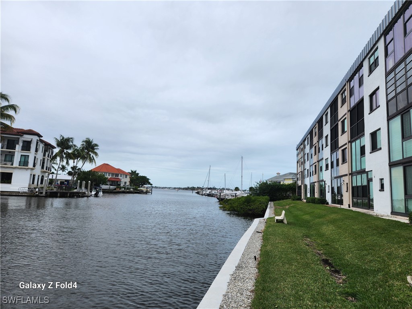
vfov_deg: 58.9
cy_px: 154
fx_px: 274
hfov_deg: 73.9
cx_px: 206
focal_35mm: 23
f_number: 1.8
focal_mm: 5.4
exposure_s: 1/1199
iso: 20
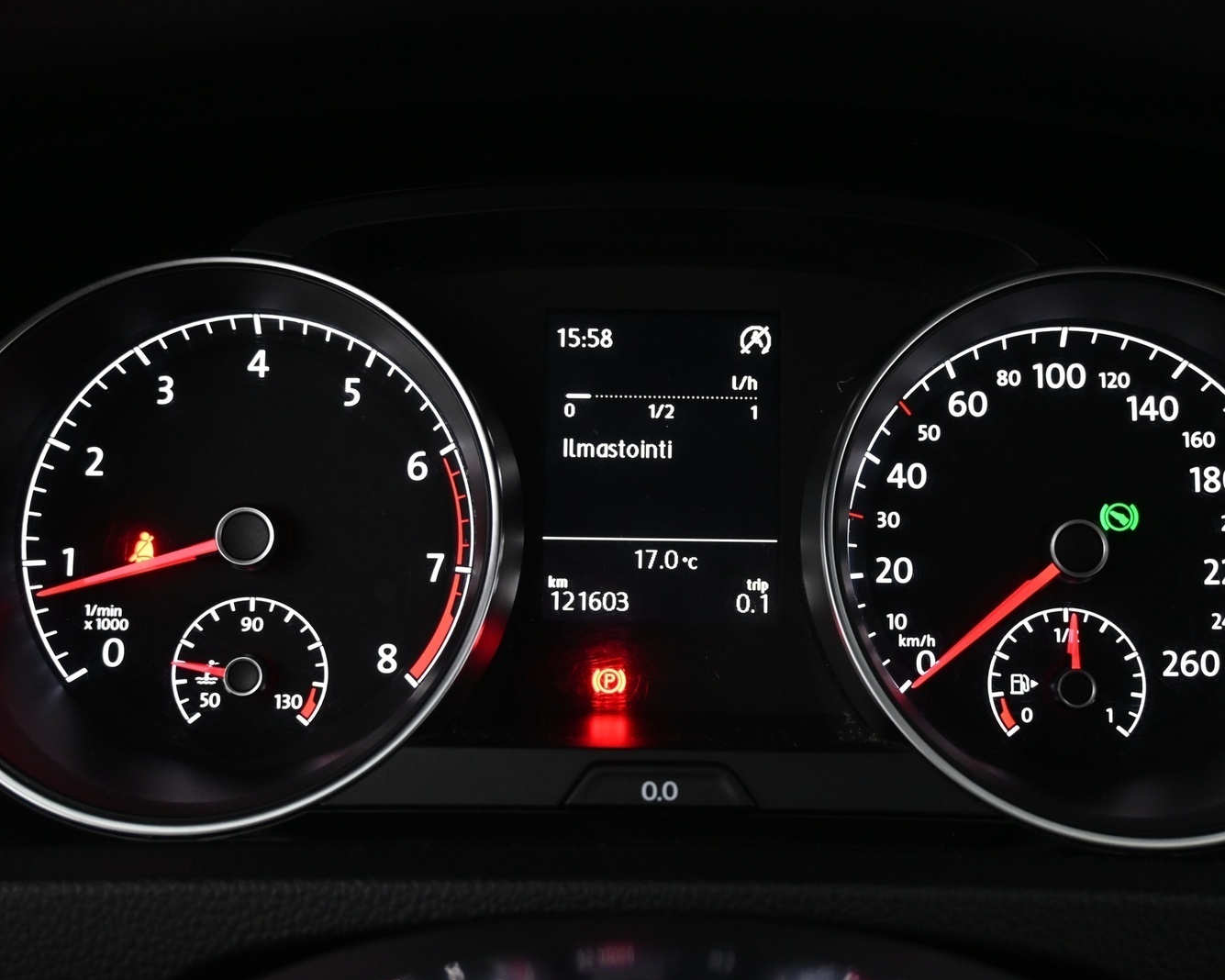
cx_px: 648
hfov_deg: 44.8
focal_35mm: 41
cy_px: 487
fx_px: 1486
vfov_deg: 36.5
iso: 2200
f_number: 4.2
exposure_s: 1/40
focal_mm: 24
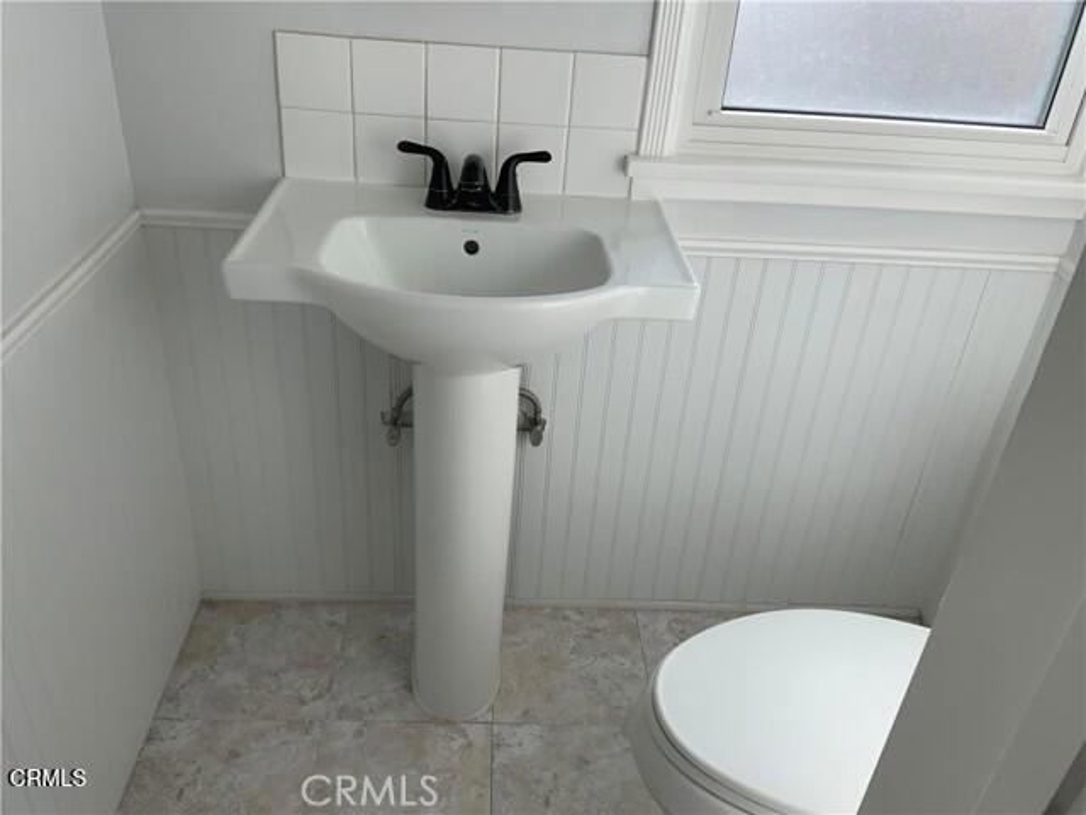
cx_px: 543
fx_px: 910
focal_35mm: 29
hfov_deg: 61.7
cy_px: 408
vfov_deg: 48.2
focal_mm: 3
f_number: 1.8
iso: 16
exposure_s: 1/167
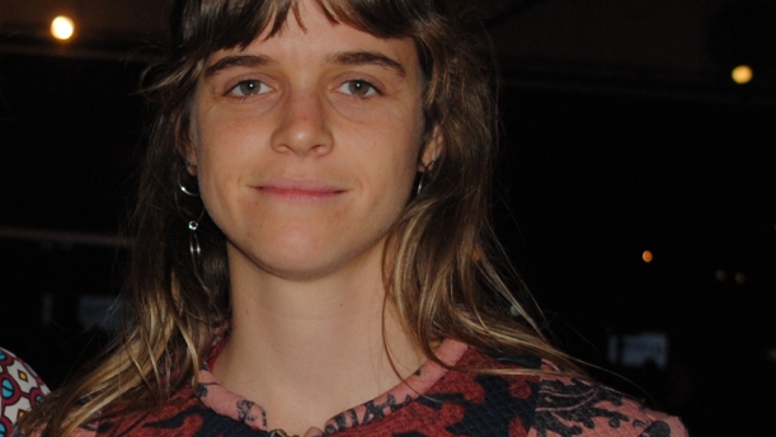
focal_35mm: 114
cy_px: 430
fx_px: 2339
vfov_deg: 10.6
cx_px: 76
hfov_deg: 18.5
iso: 200
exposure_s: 1/60
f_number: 3.8
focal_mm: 23
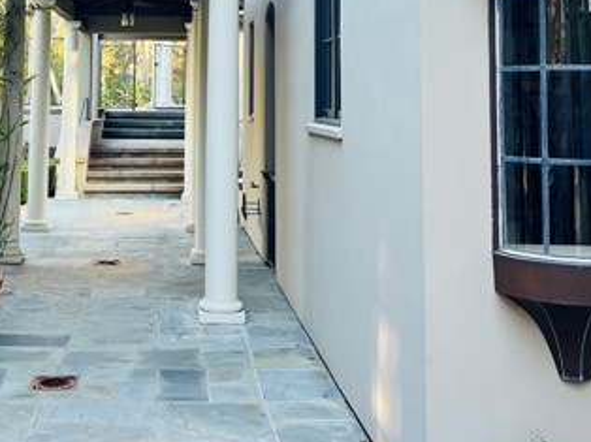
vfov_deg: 26.5
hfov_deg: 35.7
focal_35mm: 53
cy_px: 38
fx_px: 904
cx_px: 179
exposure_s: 1/121
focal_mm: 5.7
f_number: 1.5
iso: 50
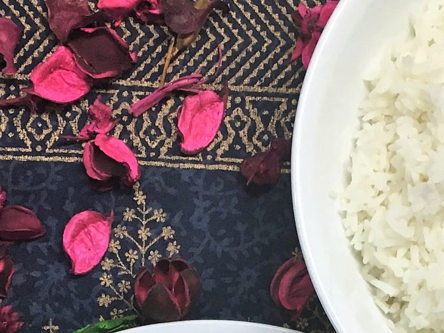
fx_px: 1411
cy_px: 471
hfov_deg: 17.9
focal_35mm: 110
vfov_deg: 12.9
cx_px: 261
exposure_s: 1/33
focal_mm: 4.15
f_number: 2.2
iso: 40
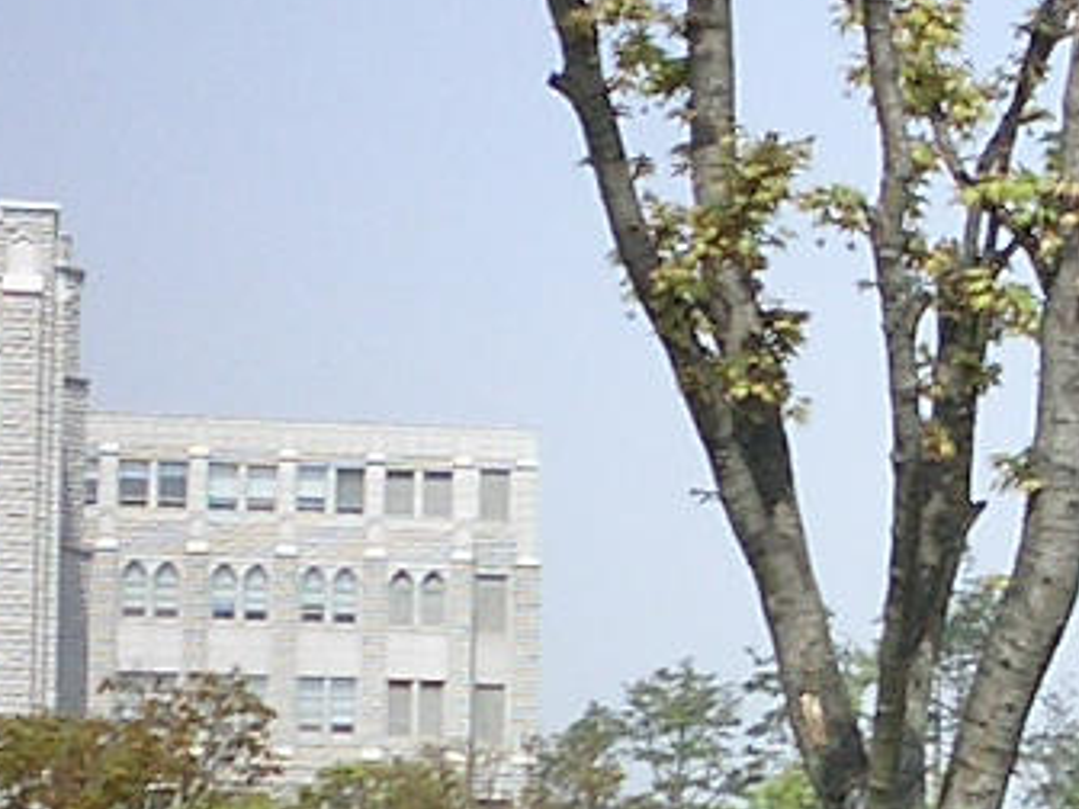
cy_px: 899
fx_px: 4395
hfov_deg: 13.7
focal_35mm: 141
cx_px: 1211
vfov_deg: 10.4
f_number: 3.5
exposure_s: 1/1000
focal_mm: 5.6
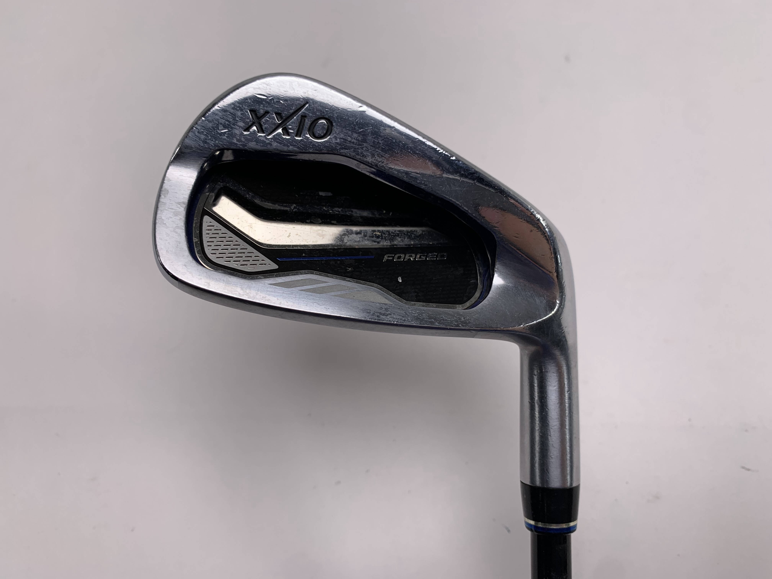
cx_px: 386
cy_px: 290
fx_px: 580
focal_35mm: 26
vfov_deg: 53.1
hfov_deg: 67.3
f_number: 1.8
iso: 25
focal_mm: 4.25
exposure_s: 1/259
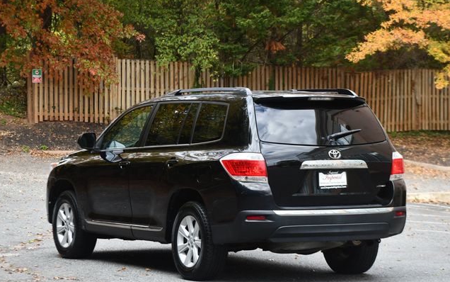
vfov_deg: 10.7
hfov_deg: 17.0
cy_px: 144
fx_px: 1509
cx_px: 224
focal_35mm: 123
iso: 400
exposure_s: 1/250
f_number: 5.6
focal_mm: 80
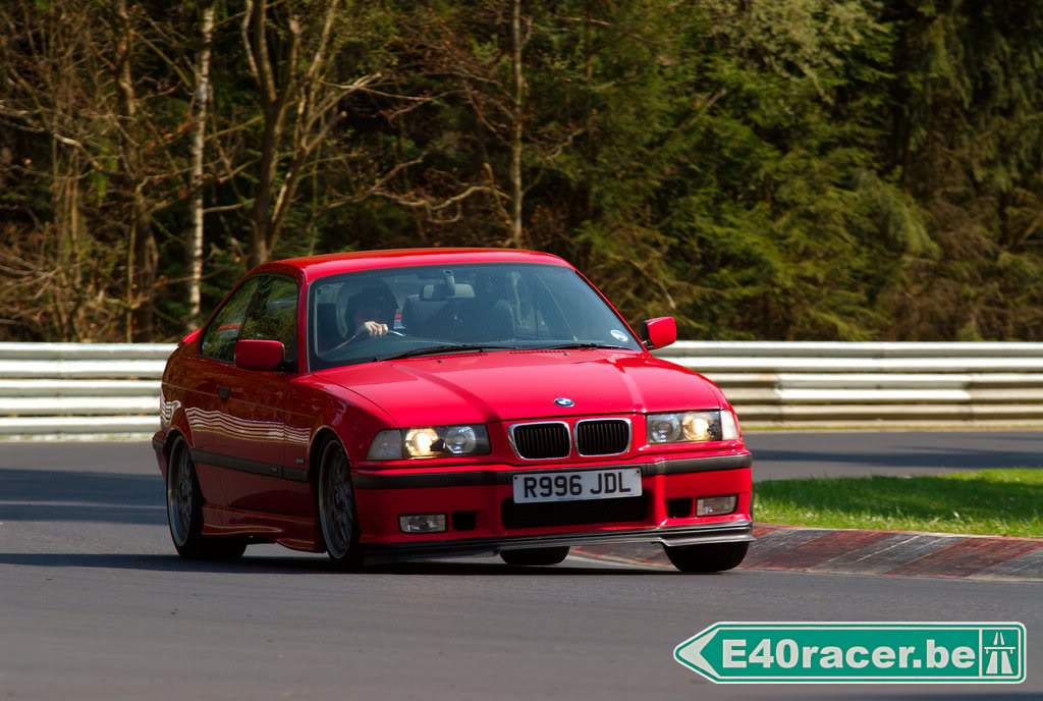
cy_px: 350
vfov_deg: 4.6
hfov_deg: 6.9
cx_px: 522
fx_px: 8712
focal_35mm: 300
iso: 200
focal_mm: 200
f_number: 3.2
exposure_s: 1/400
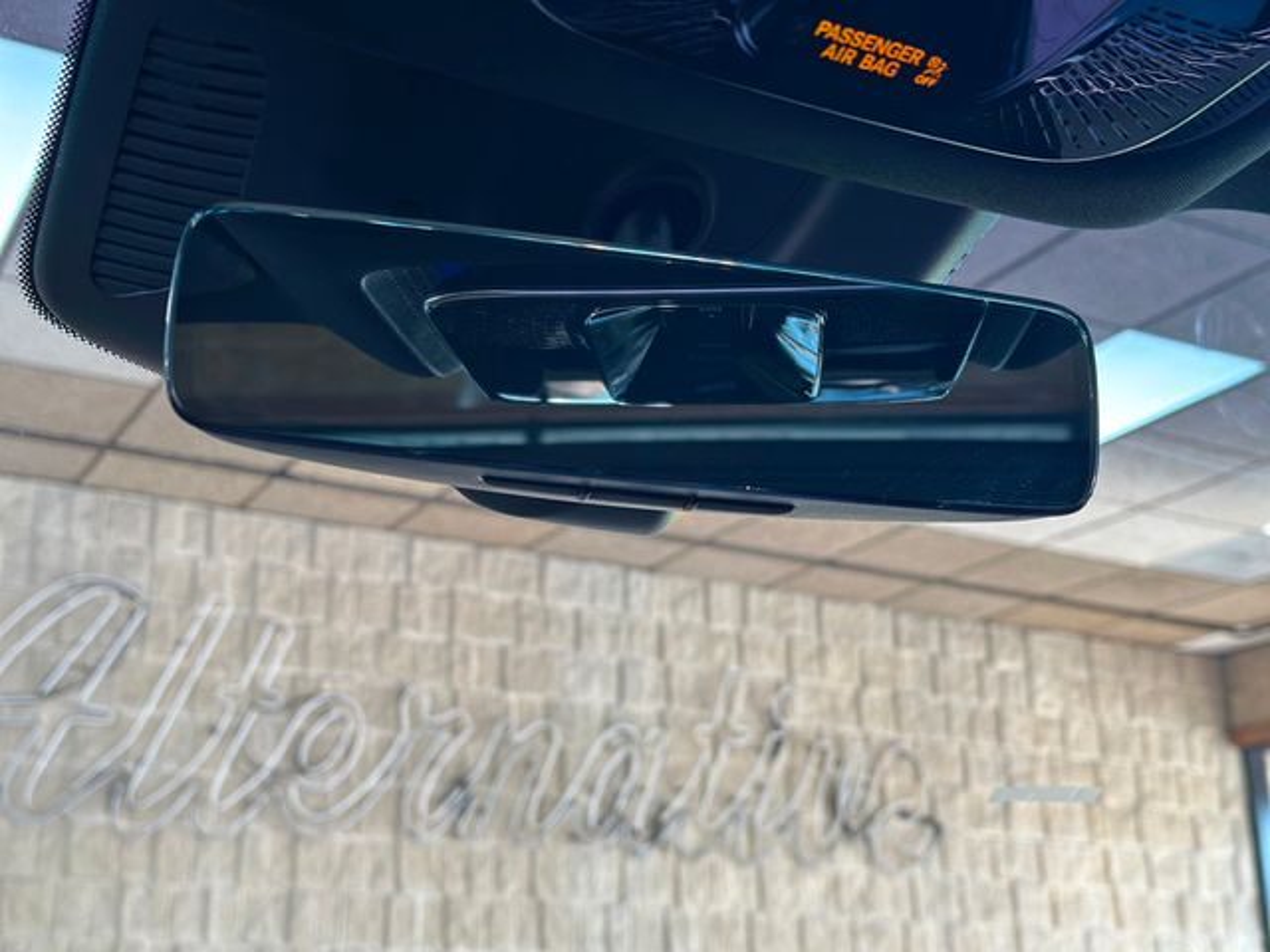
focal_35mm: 48
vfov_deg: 30.3
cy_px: 476
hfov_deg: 39.7
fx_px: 1761
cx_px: 635
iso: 100
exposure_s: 1/120
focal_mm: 6.86
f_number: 1.78
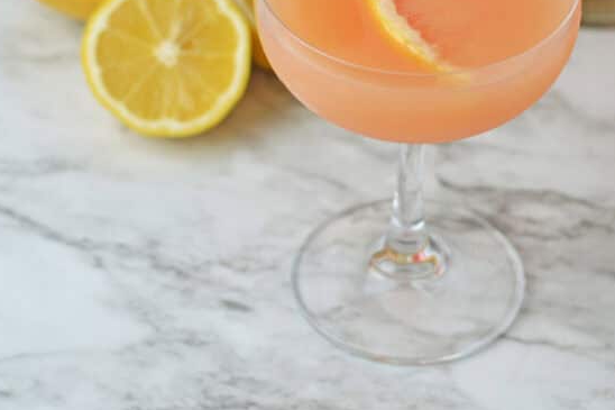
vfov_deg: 9.8
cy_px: 97
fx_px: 2391
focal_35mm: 140
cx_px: 416
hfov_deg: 14.6
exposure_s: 1/250
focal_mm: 50
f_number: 4
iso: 400
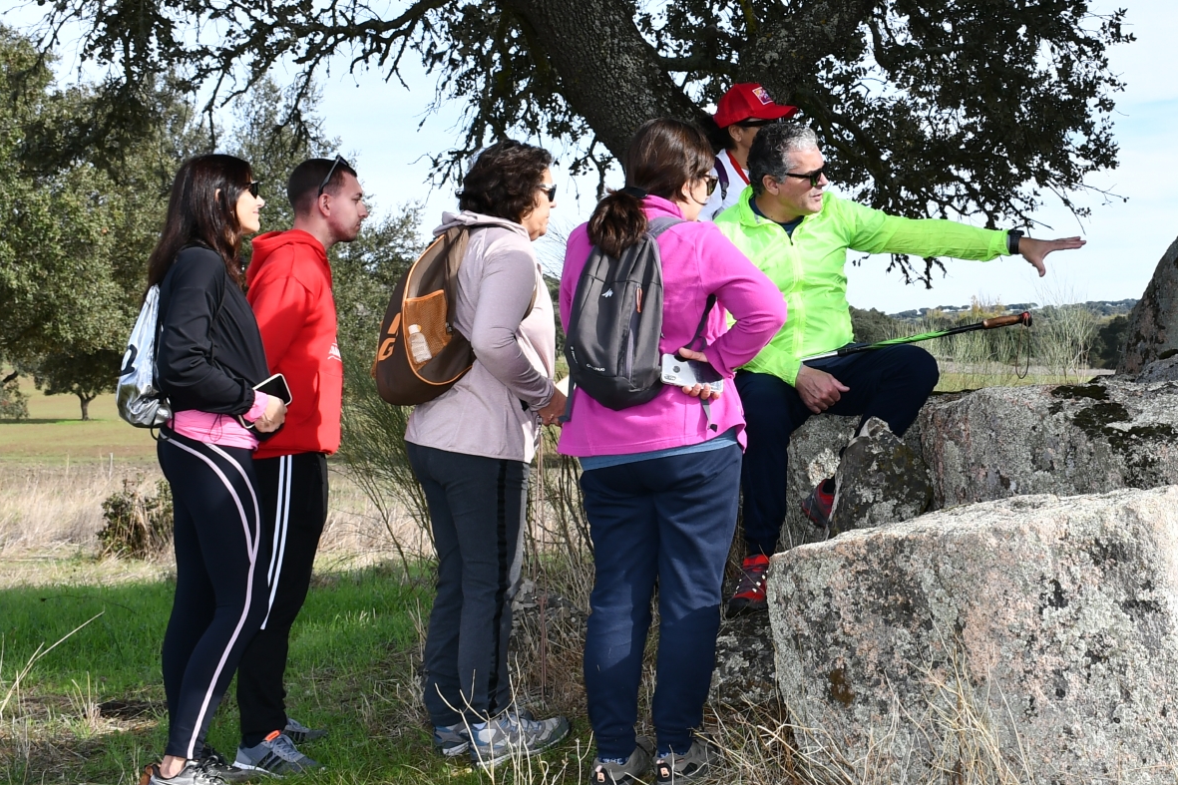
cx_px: 897
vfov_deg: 22.1
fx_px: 1996
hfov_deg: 32.2
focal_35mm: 61
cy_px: 198
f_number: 5.6
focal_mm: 20
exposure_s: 1/250
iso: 100
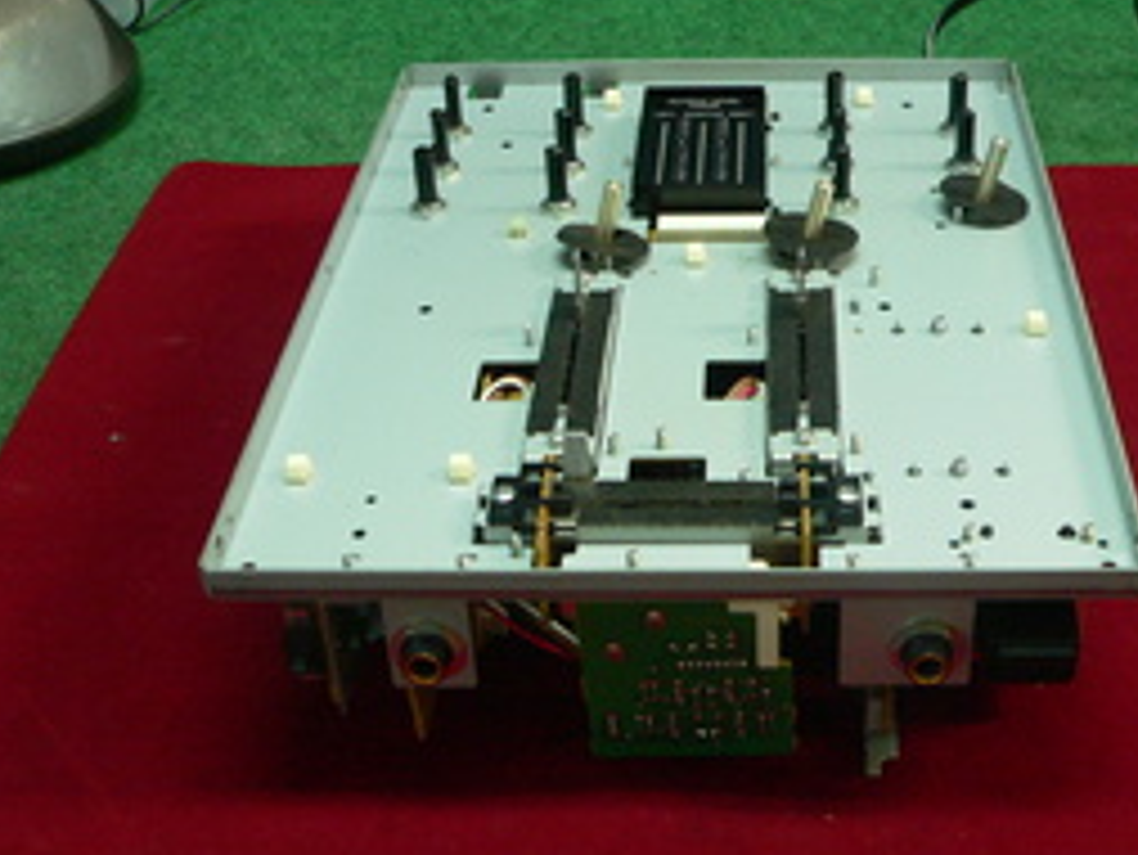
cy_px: 574
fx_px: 1776
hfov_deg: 35.2
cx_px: 765
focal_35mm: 54
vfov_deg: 26.9
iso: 200
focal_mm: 6
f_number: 2.8
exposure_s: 1/13
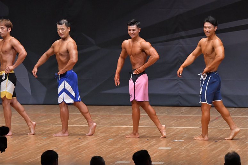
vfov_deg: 6.1
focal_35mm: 225
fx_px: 1549
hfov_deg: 9.2
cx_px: 124
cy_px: 82
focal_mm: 150
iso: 6400
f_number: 5.6
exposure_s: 1/400
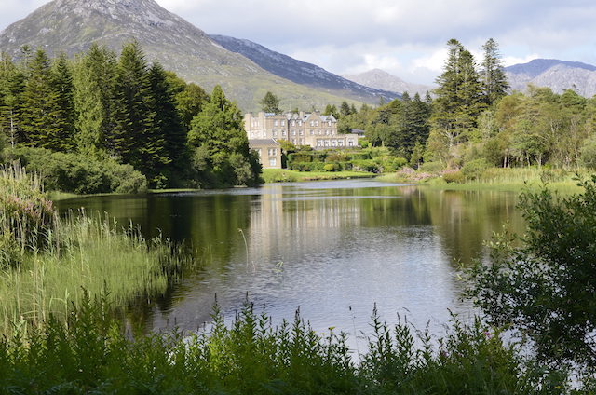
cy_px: 198
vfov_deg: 21.5
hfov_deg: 32.0
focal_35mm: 63
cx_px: 298
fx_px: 1041
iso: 140
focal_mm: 42
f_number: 11
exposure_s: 1/125
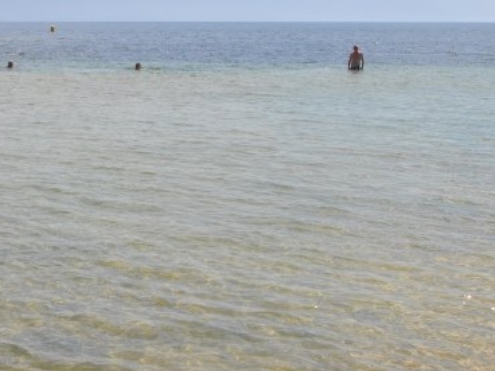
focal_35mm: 72
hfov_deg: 25.5
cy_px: 214
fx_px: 1030
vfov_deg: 20.4
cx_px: -15
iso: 100
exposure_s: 1/320
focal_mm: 16
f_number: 9
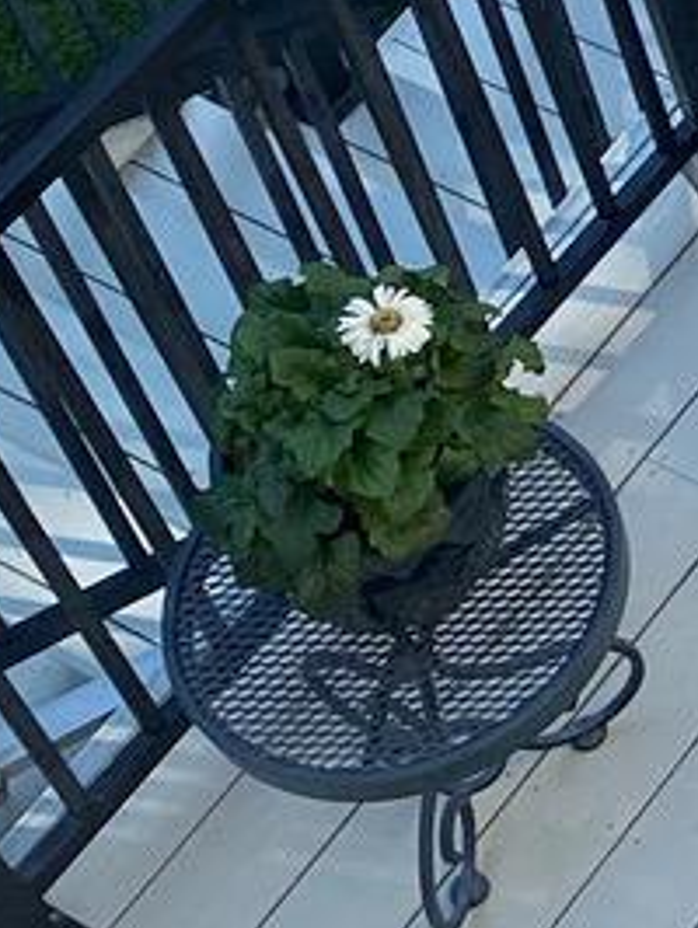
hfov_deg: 8.6
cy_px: -129
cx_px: 1958
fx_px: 4026
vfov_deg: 12.9
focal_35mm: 150
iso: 32
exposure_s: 1/1157
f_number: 1.8
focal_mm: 4.25
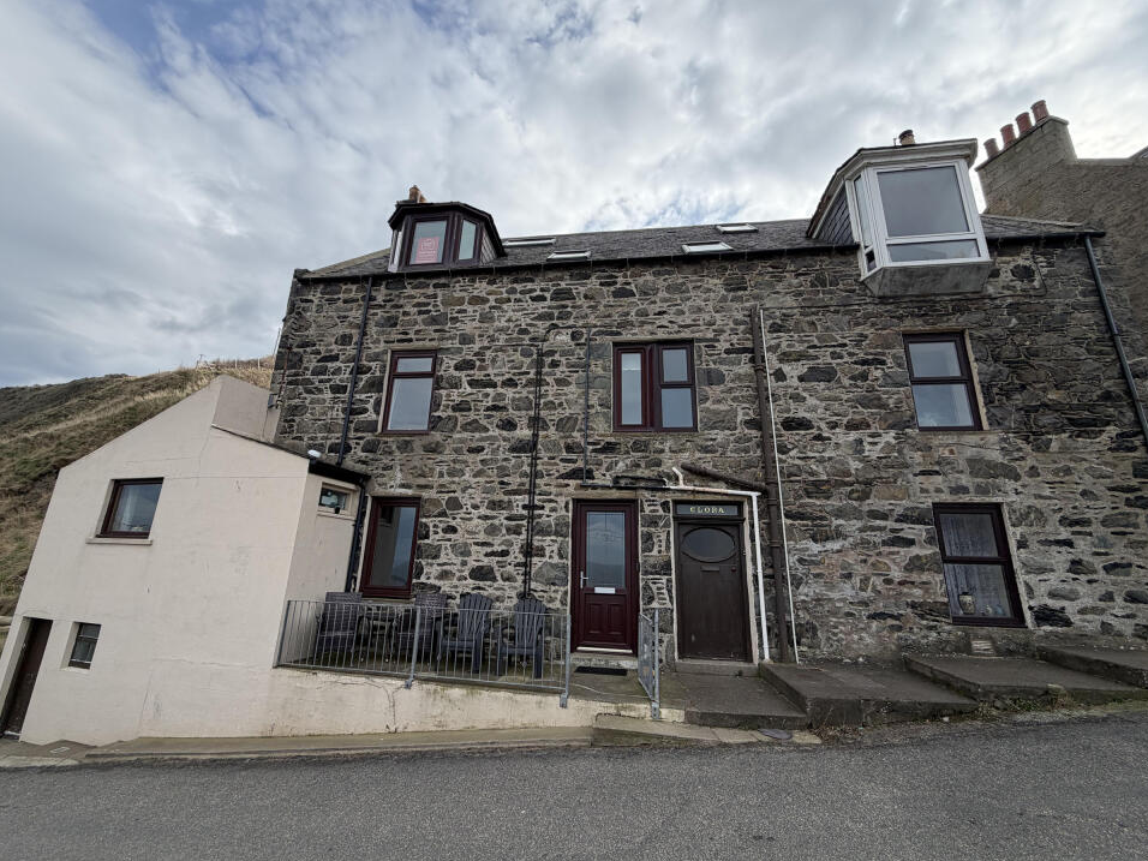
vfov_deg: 81.7
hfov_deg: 98.2
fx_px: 497
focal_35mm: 15
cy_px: 421
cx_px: 566
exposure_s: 1/770
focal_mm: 2.22
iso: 25
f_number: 2.2
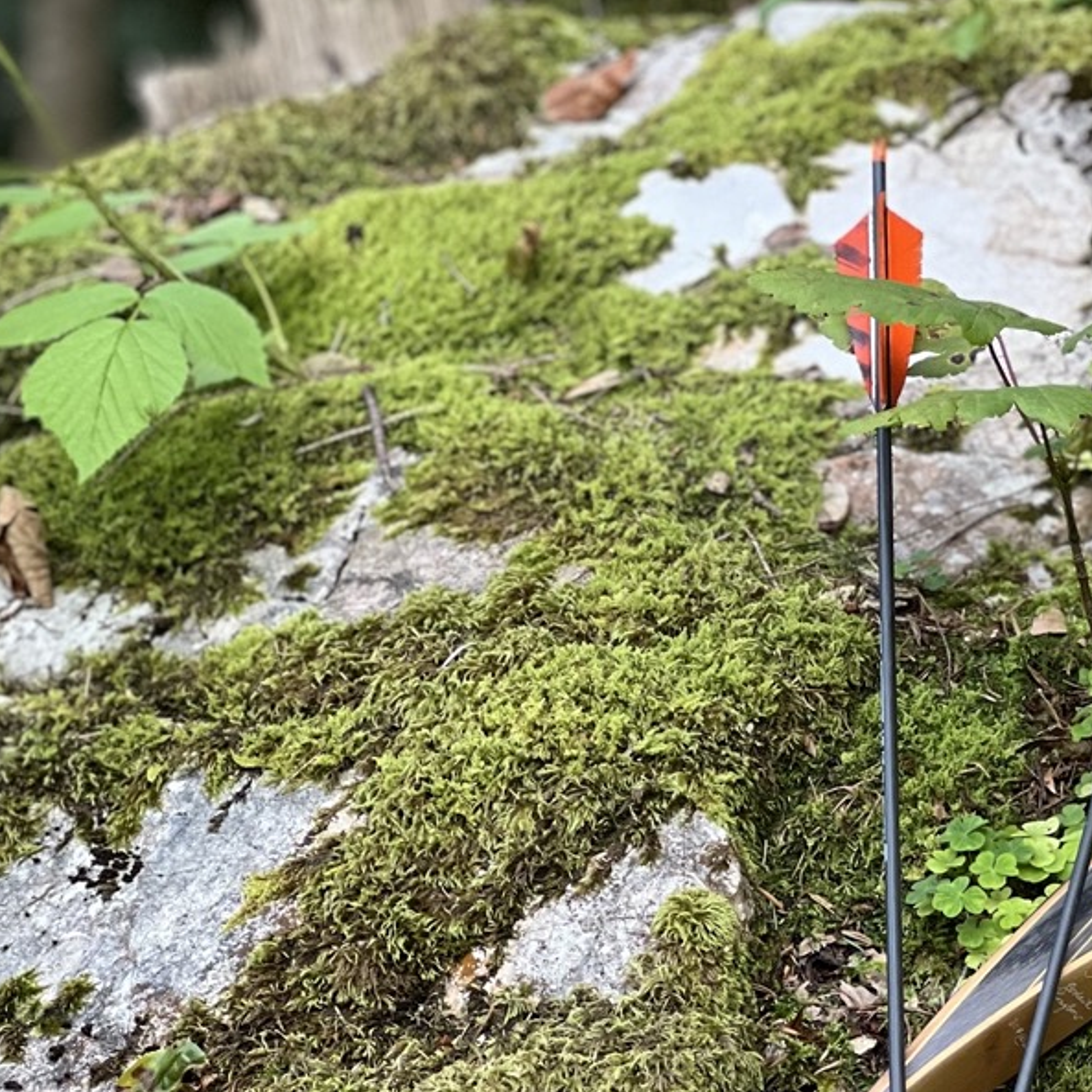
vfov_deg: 11.9
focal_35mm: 147
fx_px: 5246
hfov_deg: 11.8
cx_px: 1083
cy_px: 689
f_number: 2.8
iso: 200
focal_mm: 9
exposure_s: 1/121
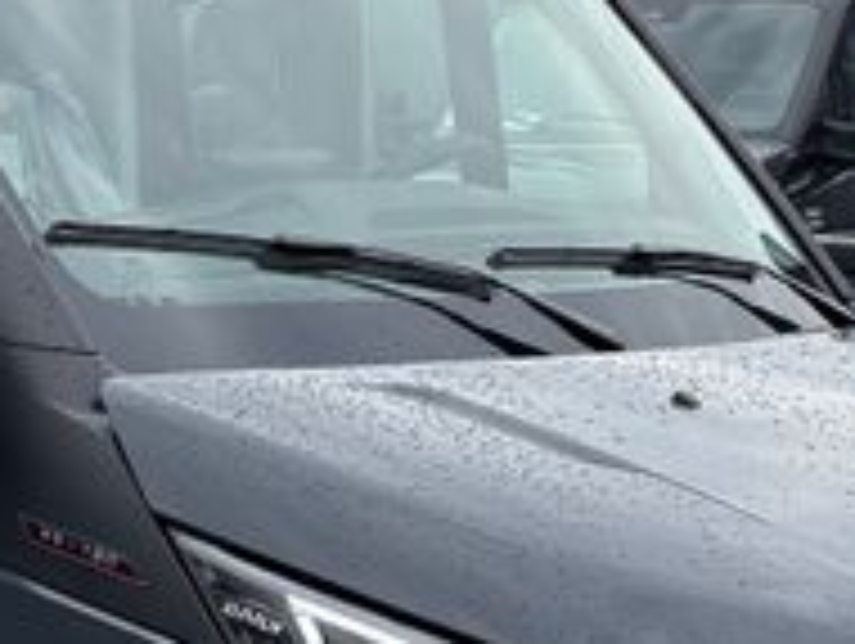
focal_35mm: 140
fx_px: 3462
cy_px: 234
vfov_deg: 10.6
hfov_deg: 13.2
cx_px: -450
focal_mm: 5.96
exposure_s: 1/1393
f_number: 1.6
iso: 50
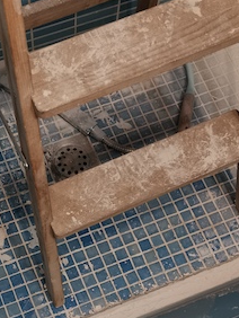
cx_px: 89
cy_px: 264
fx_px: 542
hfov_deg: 24.8
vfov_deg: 31.6
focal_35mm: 59
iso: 250
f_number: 1.8
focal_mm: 4.75
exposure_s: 1/100
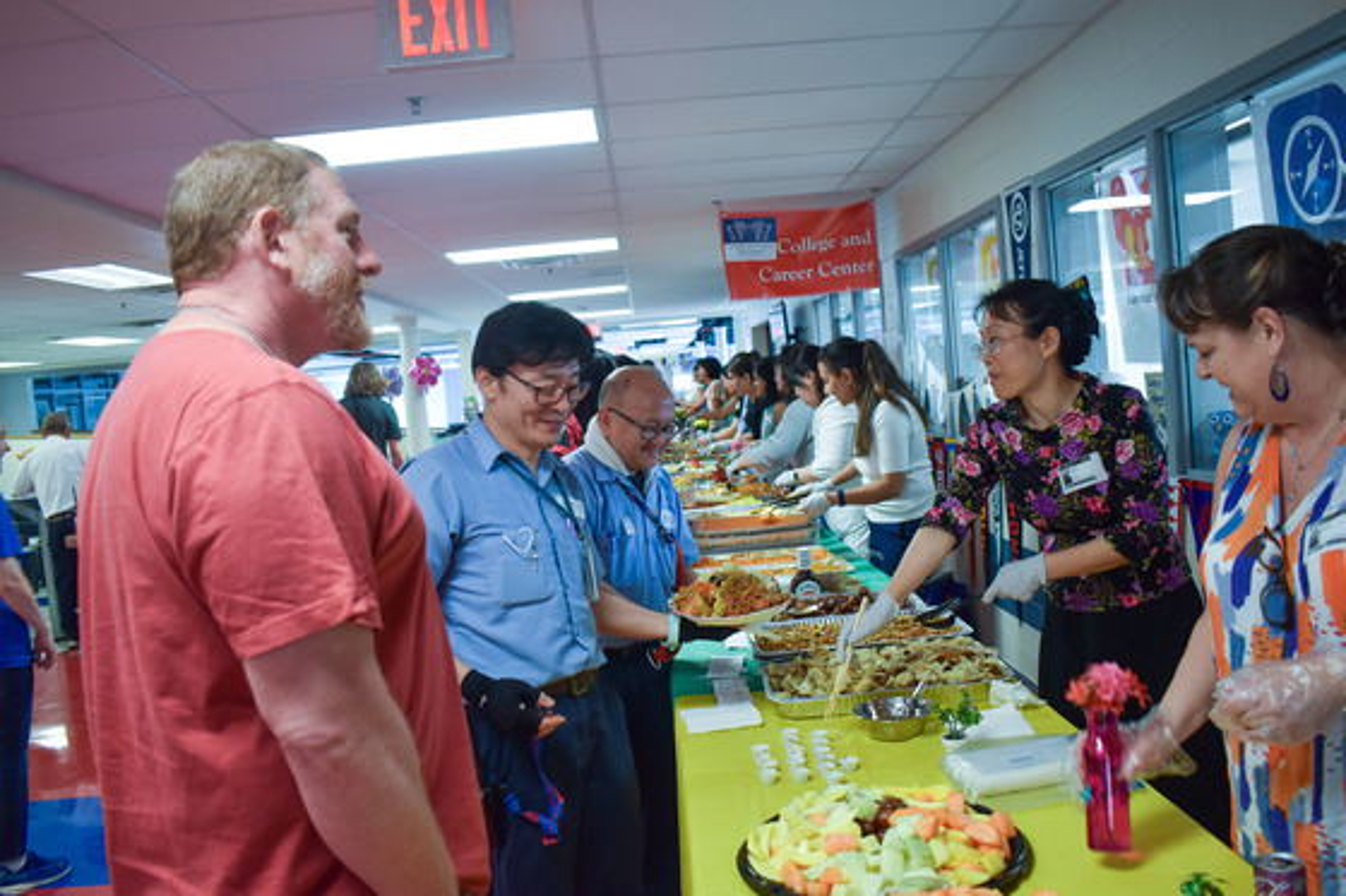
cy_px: 448
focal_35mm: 30
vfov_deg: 43.6
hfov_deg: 61.9
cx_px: 673
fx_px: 1121
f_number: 4
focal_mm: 20
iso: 560
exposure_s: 1/60
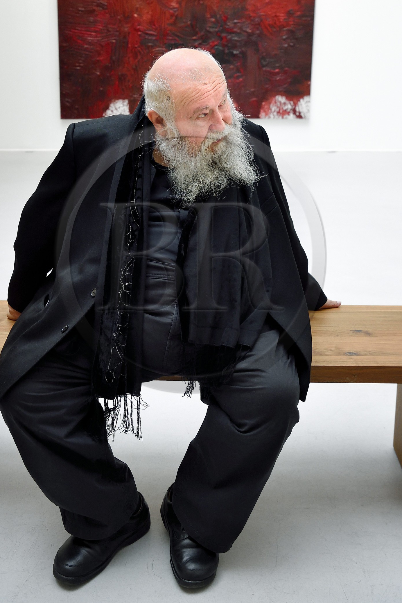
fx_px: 619
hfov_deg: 35.9
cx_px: 190
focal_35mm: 37
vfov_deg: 51.7
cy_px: 257
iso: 1600
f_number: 5
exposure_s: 1/200
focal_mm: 32
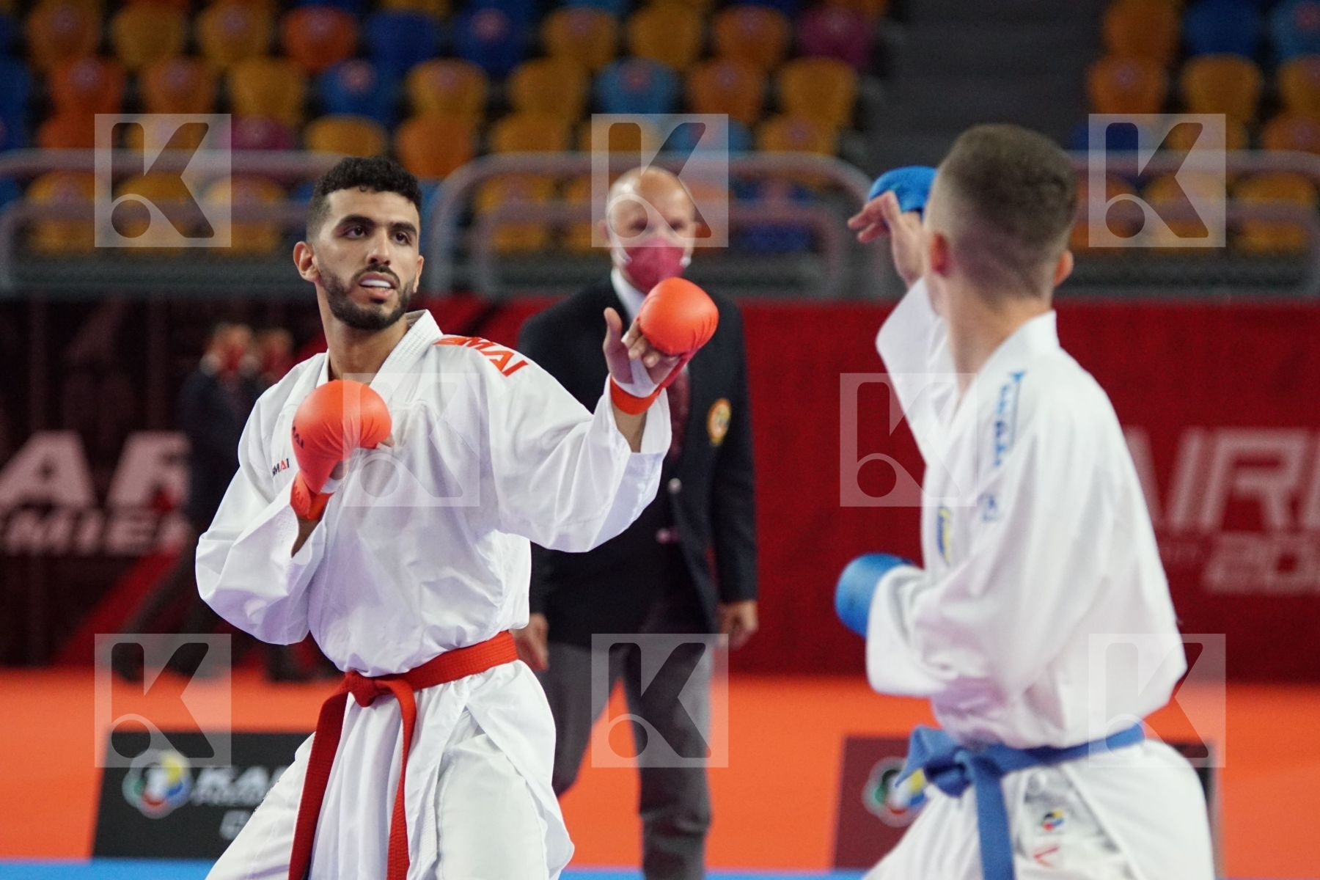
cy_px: 440
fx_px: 8249
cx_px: 660
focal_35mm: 225
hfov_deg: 9.1
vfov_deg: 6.1
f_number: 2.8
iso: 3200
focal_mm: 150
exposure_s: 1/2000
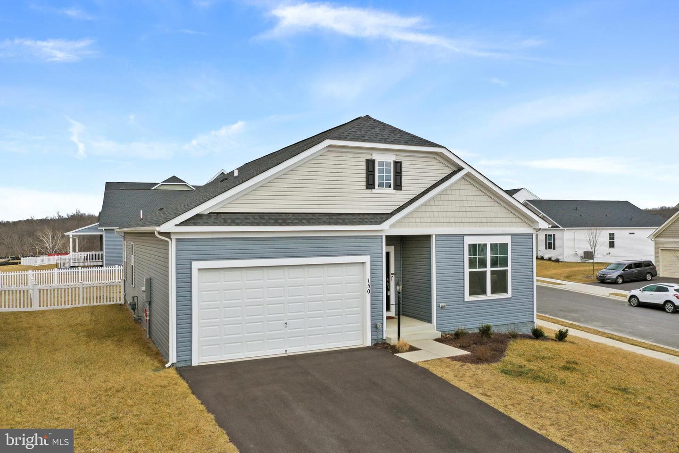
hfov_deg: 65.5
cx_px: 340
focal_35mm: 28
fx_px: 528
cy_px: 226
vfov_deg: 46.4
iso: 100
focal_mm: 10.26
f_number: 4.5
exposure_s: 1/200
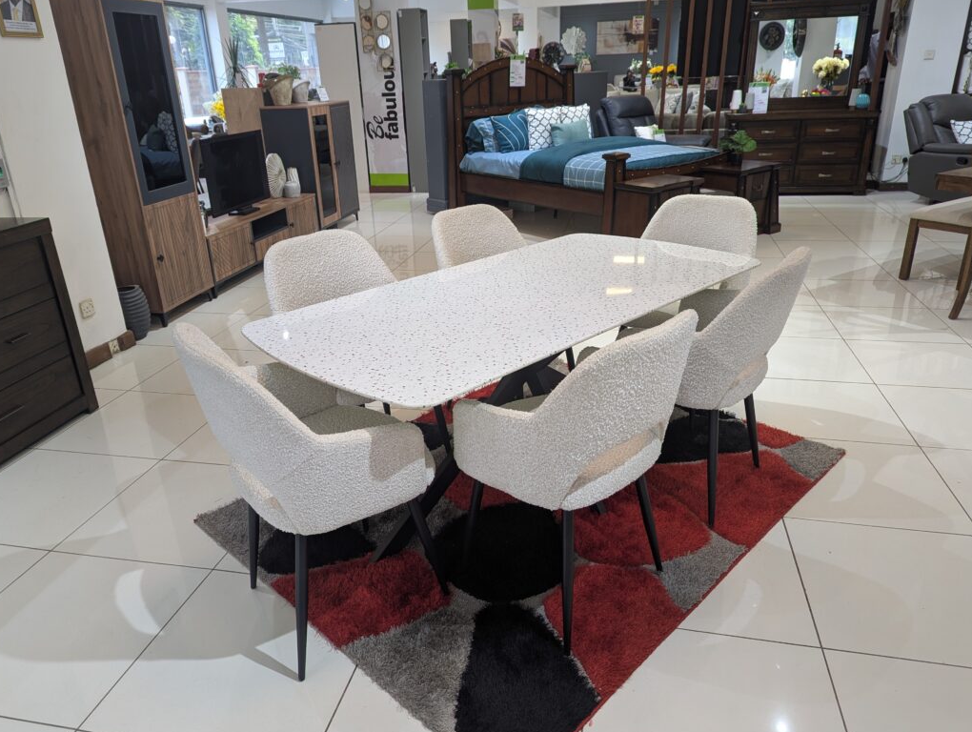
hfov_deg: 69.3
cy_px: 357
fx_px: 703
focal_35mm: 25
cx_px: 479
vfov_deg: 55.0
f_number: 1.85
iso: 96
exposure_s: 1/100
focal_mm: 6.81
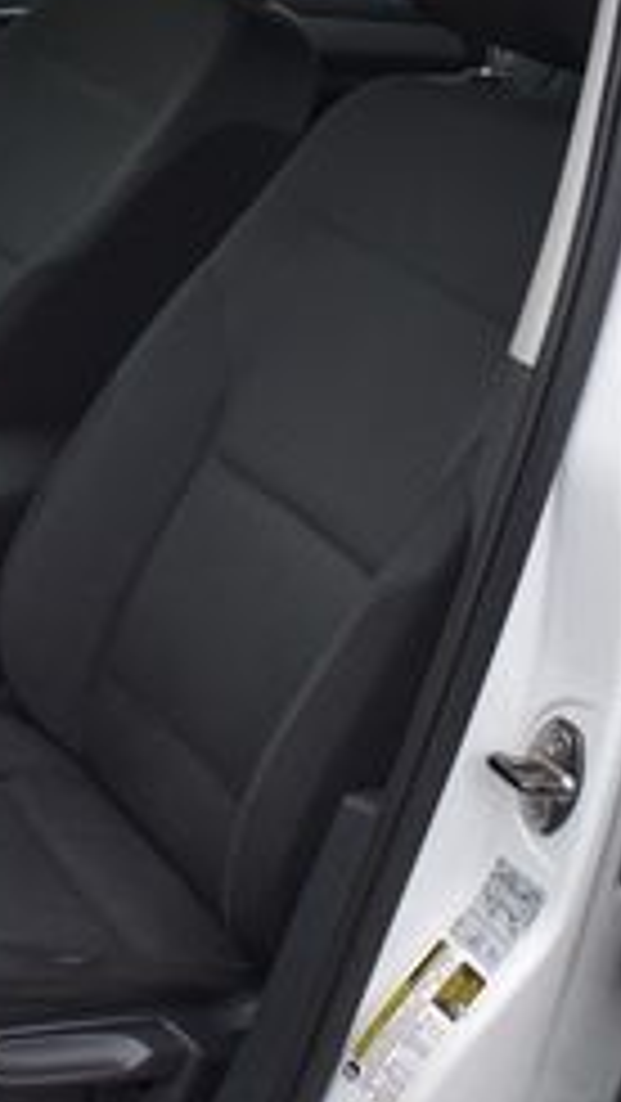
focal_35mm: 74
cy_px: 484
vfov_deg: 28.6
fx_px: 2164
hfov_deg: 16.2
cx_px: 153
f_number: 3.5
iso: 640
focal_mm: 18
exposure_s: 1/250
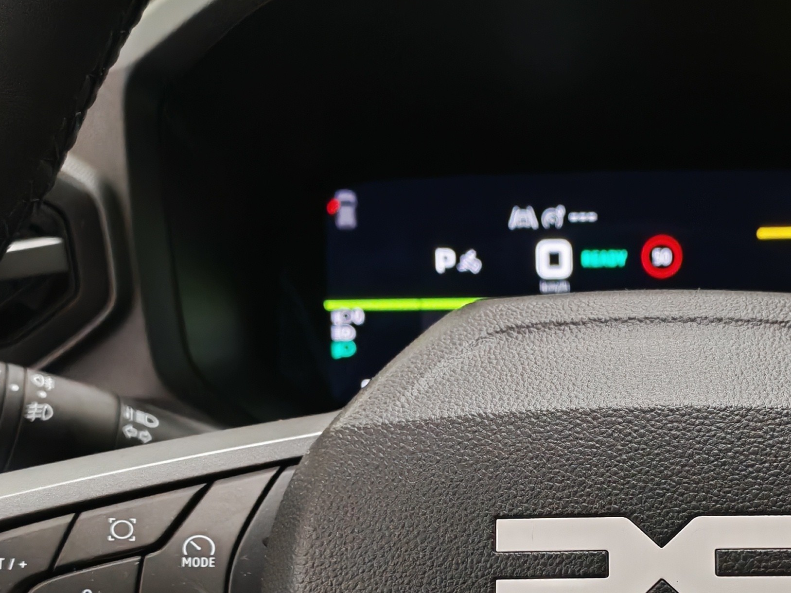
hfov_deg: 26.2
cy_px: 577
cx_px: 642
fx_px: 1668
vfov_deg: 19.6
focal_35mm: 73
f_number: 1.9
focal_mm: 6.12
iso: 1206
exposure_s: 1/100
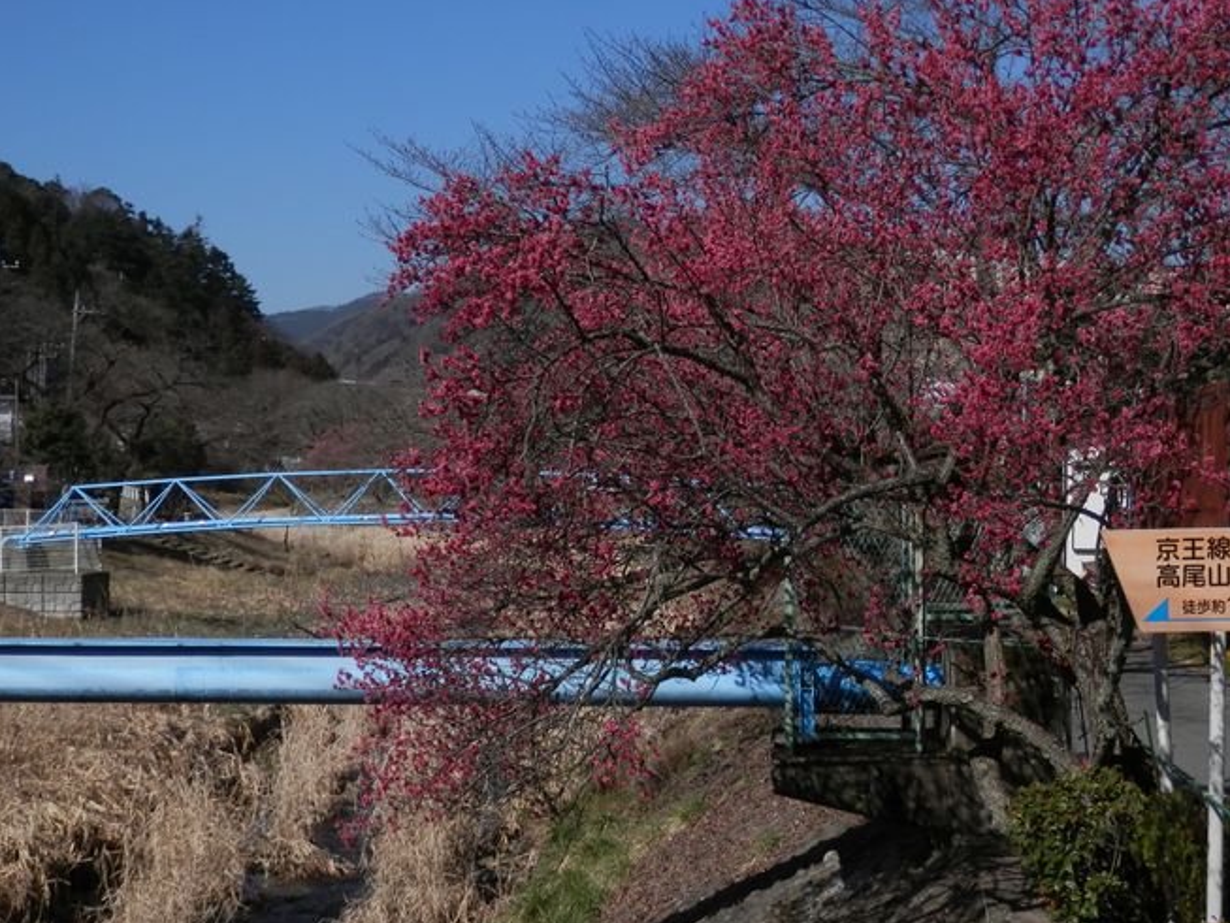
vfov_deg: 29.7
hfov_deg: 38.7
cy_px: 501
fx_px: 1741
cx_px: 750
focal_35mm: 49
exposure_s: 1/160
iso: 80
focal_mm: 7.3
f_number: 10.4
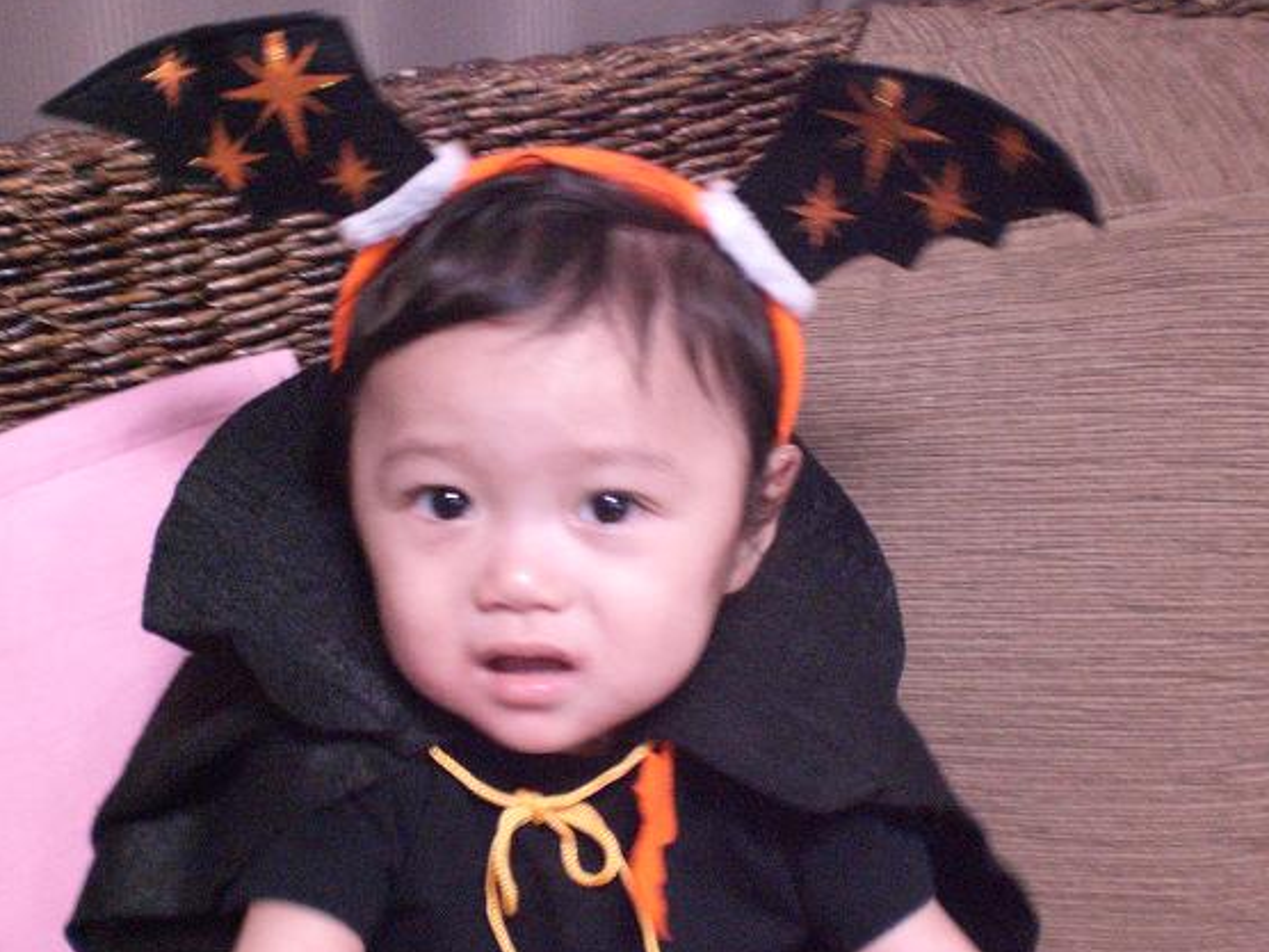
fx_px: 1540
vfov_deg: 34.3
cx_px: 624
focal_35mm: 42
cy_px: 499
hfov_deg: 44.8
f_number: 3.1
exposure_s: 1/30
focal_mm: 6.3
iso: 800
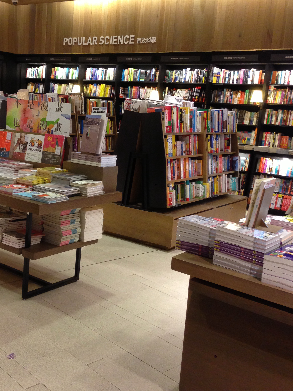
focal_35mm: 44
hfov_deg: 32.7
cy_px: 176
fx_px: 497
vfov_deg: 42.9
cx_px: 104
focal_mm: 4.13
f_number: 2.4
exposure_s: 1/20
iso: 160
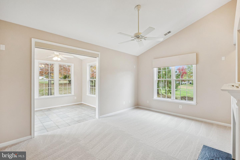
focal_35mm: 16
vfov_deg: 72.1
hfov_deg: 95.0
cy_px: 80
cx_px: 120
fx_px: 110
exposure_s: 1/125
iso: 1250
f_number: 4
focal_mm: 16.5
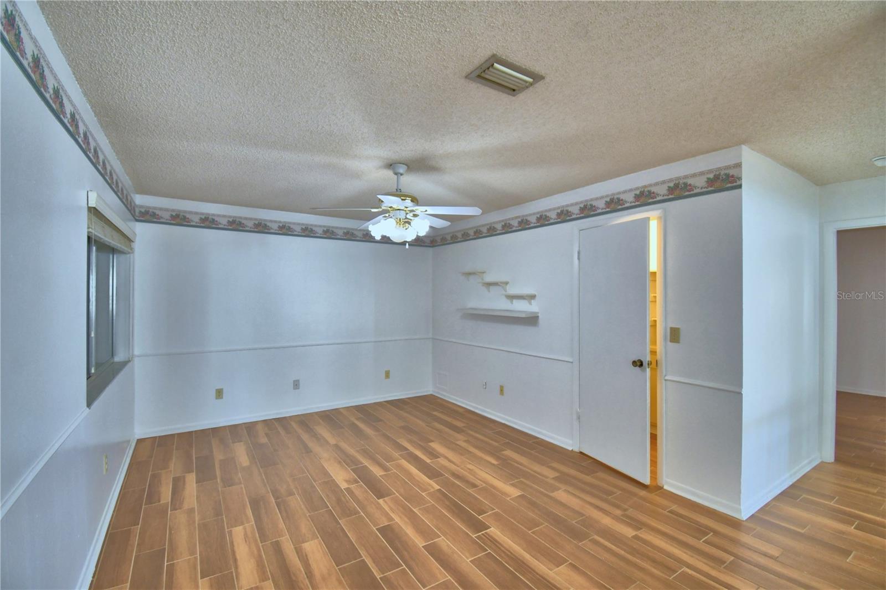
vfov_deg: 77.3
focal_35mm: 15
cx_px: 443
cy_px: 295
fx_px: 369
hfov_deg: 100.4
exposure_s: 1/50
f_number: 4.5
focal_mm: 10
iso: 400
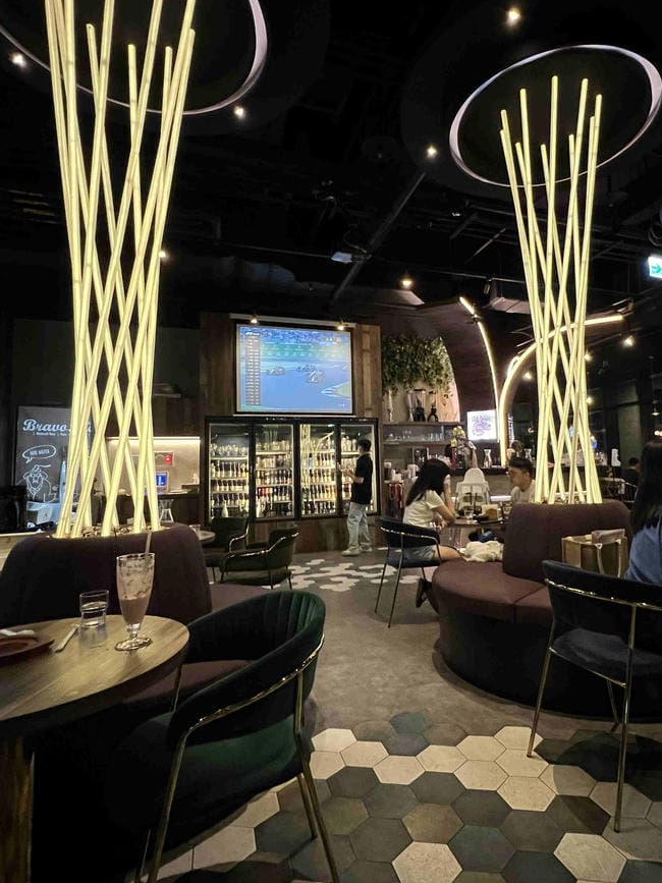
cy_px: 430
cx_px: 399
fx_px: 459
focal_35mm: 18
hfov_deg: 70.8
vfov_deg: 87.7
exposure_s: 1/60
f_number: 1.8
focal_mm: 1.57
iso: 800
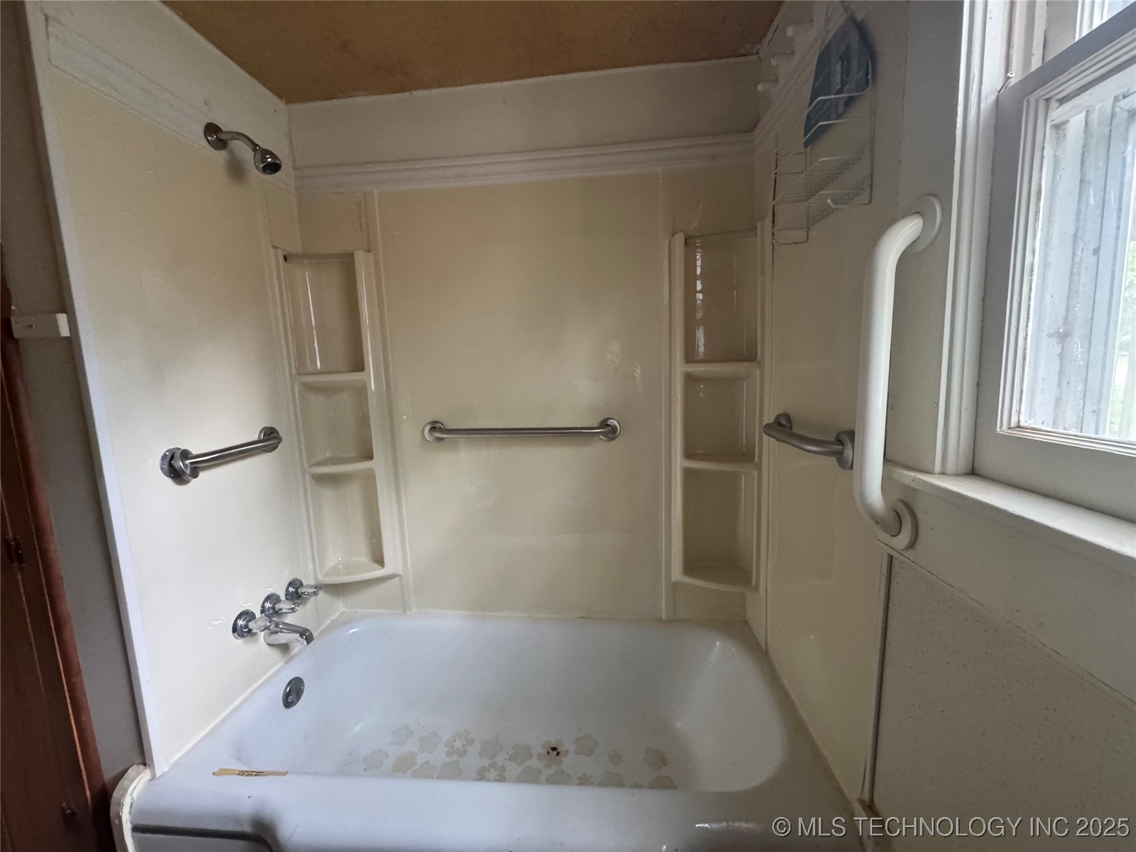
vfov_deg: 85.7
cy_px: 426
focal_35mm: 14
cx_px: 568
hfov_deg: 102.1
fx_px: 459
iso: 1000
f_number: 2.2
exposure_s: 1/60
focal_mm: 2.22
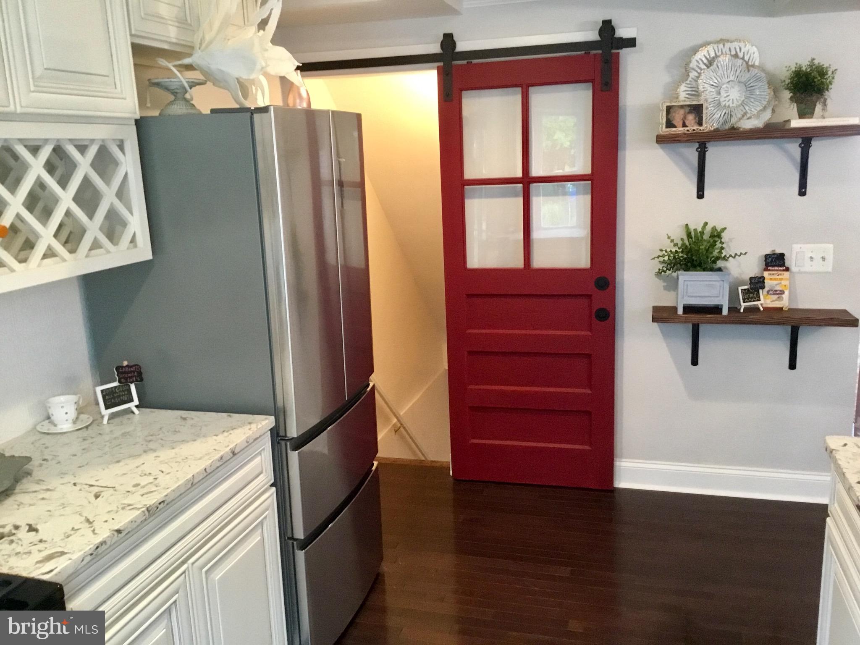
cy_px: 322
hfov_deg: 58.4
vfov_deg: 45.4
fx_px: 770
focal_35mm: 31
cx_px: 430
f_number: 2.4
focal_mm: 3.3
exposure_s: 1/30
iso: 200
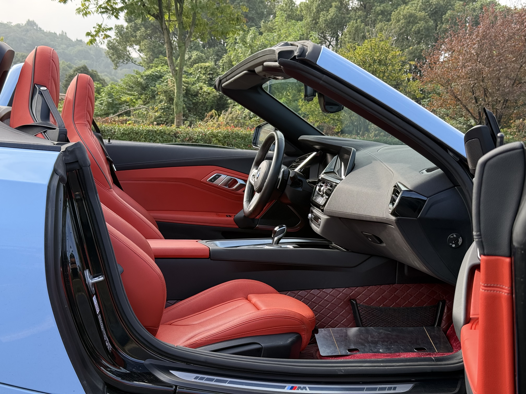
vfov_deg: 30.3
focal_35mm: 48
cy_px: 197
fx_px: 729
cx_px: 263
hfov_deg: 39.7
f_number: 1.78
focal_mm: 6.76
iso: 80
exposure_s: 1/538
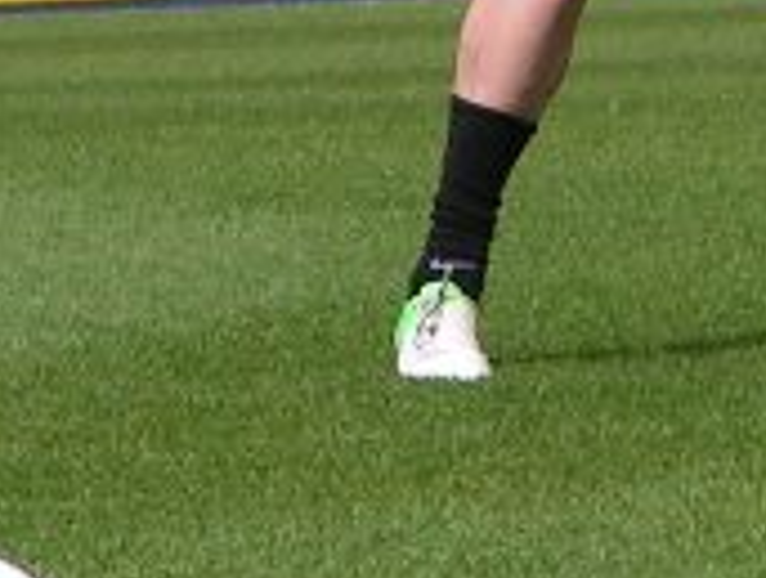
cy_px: -282
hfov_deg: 1.8
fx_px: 24415
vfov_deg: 1.4
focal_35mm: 1101
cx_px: 703
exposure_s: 1/1000
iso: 50
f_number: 4
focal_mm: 36.1
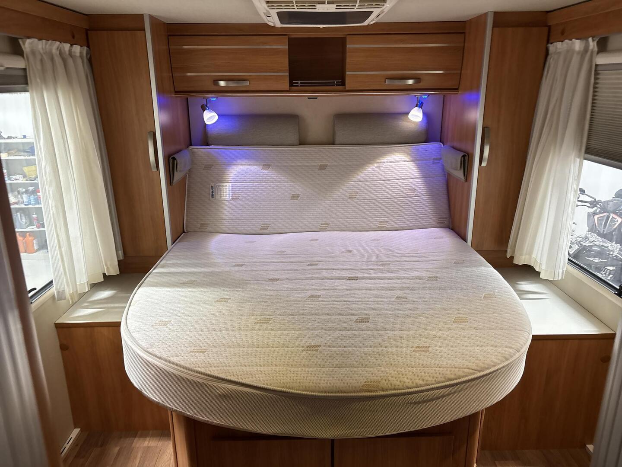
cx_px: 311
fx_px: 467
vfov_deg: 53.1
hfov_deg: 67.3
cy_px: 234
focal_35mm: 26
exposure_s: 1/50
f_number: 1.6
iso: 200
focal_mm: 5.96
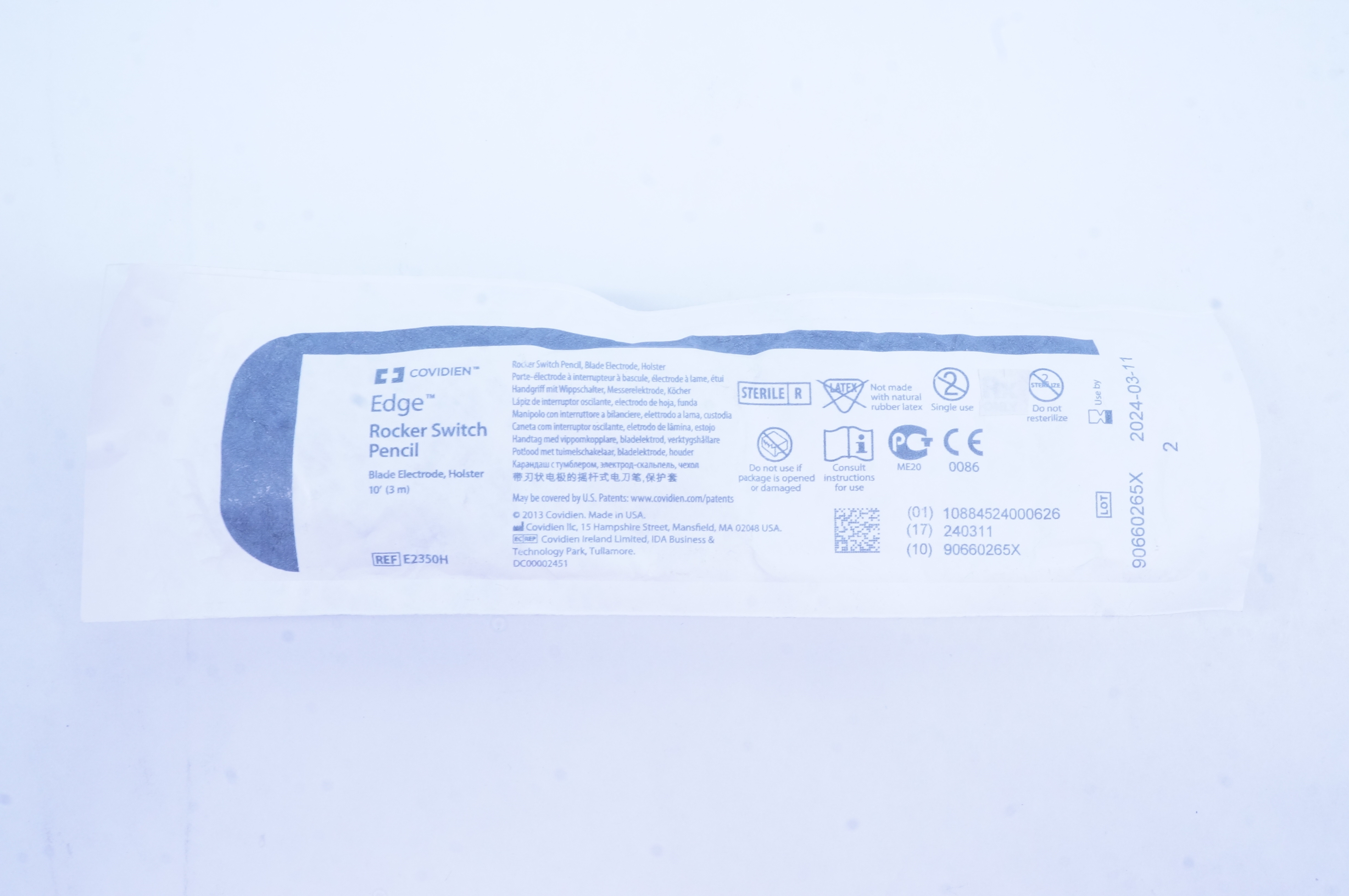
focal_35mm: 40
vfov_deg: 32.9
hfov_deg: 48.0
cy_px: 448
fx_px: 1516
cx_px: 674
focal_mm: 27
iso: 800
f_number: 18
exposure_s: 1/15
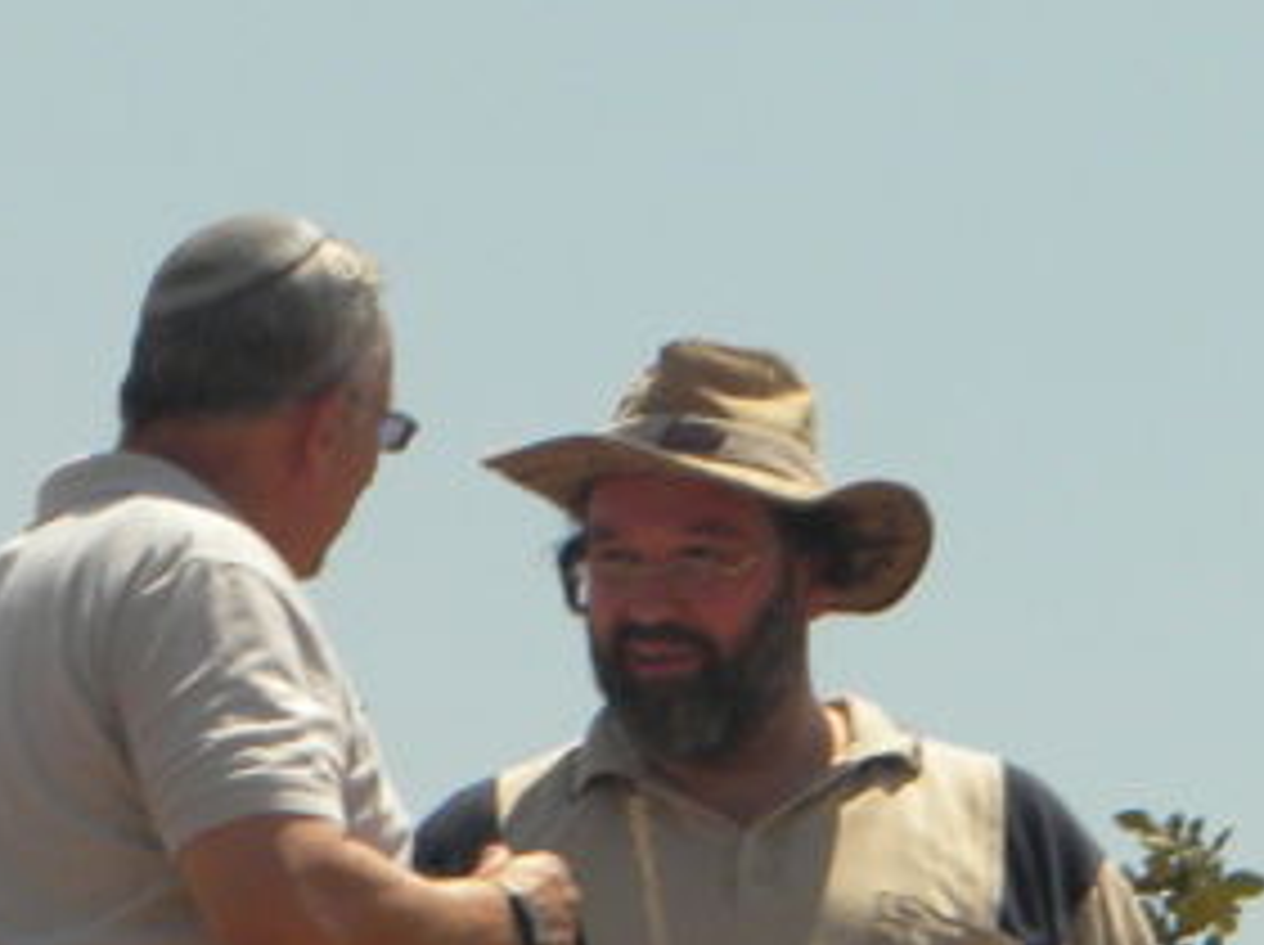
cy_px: 850
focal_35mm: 303
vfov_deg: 4.9
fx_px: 11050
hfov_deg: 6.5
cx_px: 378
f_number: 9
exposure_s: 1/258
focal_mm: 15.1
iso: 80
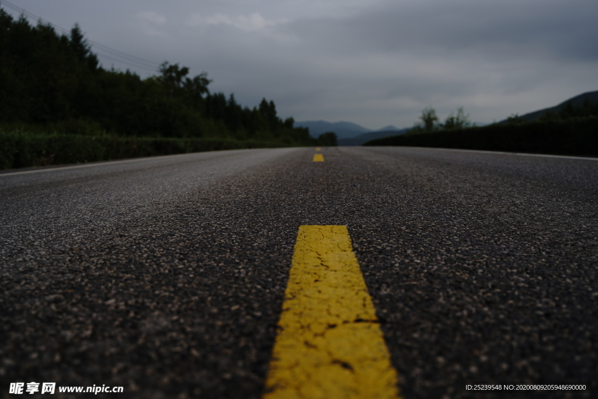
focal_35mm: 36
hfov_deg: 53.1
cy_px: 200
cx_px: 299
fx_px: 598
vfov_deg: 36.9
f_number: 2.8
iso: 50
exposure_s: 1/2000
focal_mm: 36
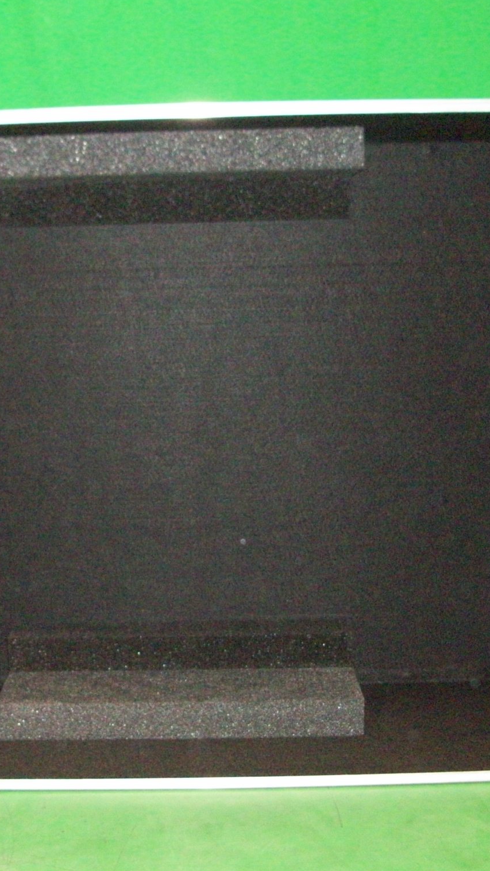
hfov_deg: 23.9
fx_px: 1155
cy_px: 435
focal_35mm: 50
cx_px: 189
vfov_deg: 41.3
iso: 320
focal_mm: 5.7
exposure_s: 1/60
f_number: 2.8
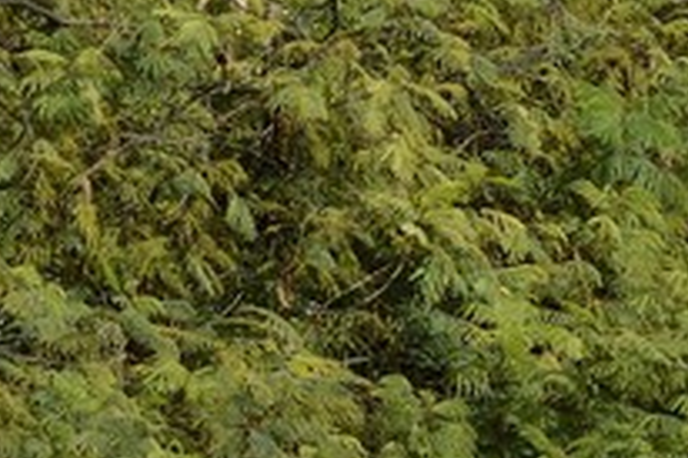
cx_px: 1616
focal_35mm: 544
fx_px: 10388
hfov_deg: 3.7
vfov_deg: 2.5
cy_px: -933
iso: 200
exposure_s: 1/250
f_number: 11
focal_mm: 70
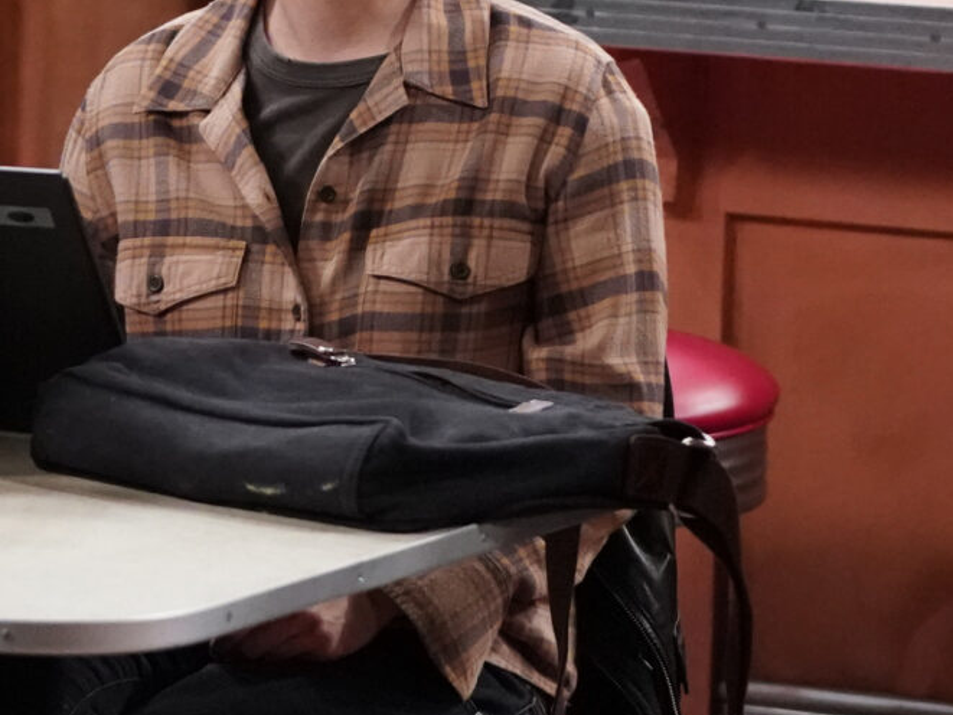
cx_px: 208
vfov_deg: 5.5
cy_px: 53
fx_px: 7380
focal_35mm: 268
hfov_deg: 7.4
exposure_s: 1/200
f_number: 3.2
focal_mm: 72
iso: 8000
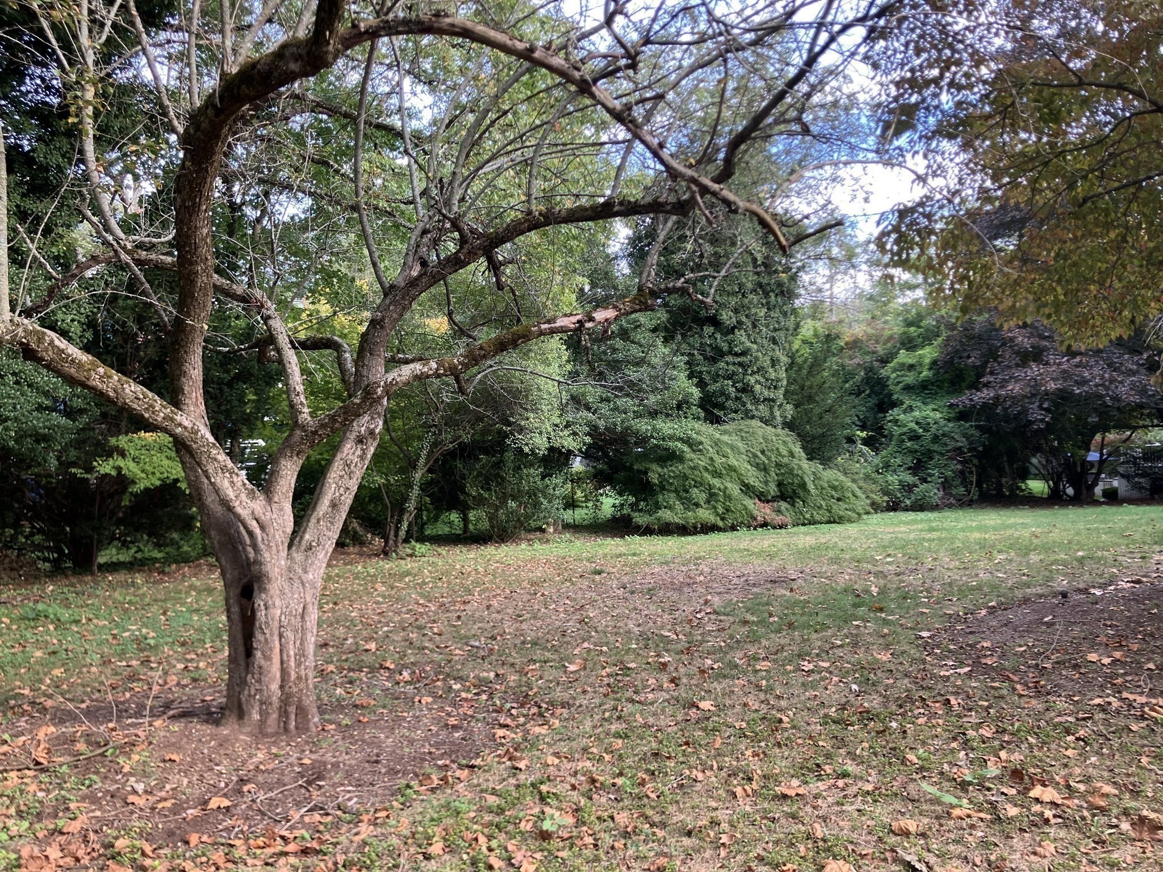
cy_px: 436
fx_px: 941
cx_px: 582
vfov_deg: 49.7
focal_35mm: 28
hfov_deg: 63.4
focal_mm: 3.99
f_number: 1.8
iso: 64
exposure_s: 1/121
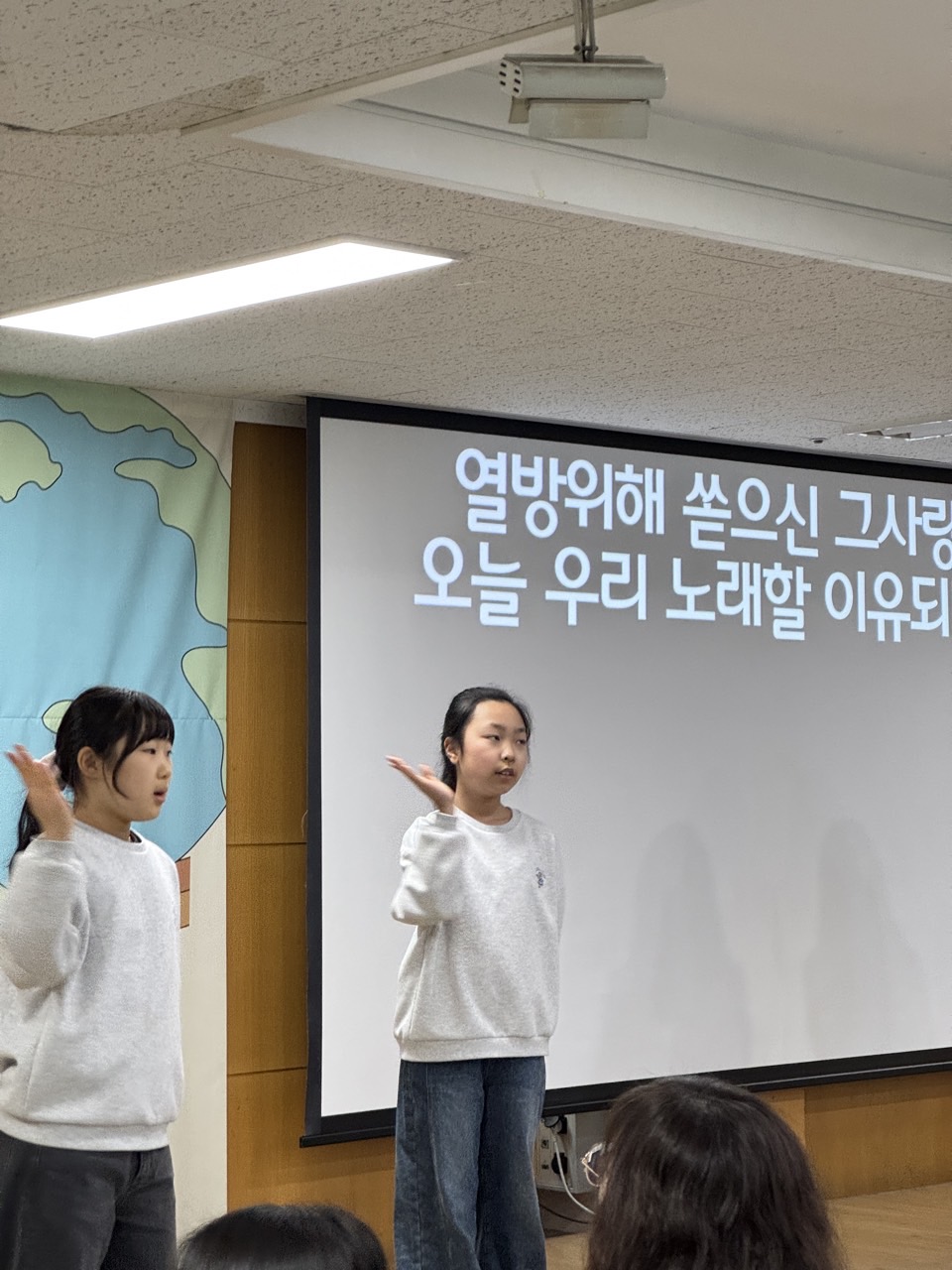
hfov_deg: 19.1
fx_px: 2824
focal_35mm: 77
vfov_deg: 25.3
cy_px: 635
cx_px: 476
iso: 320
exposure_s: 1/60
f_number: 2.8
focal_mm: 9
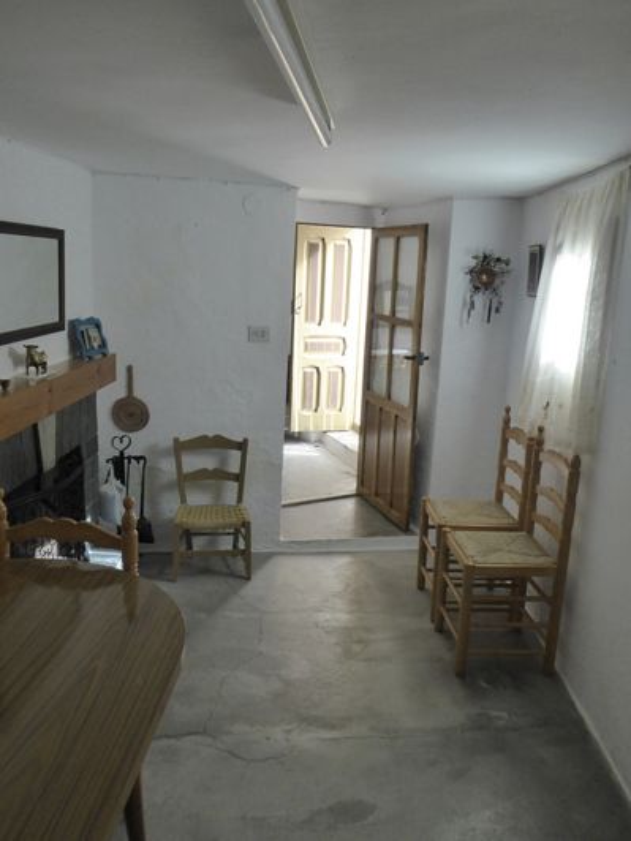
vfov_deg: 61.7
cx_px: 316
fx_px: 705
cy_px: 420
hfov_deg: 48.2
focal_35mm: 29
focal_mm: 5
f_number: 3.5
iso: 400
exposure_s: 1/125
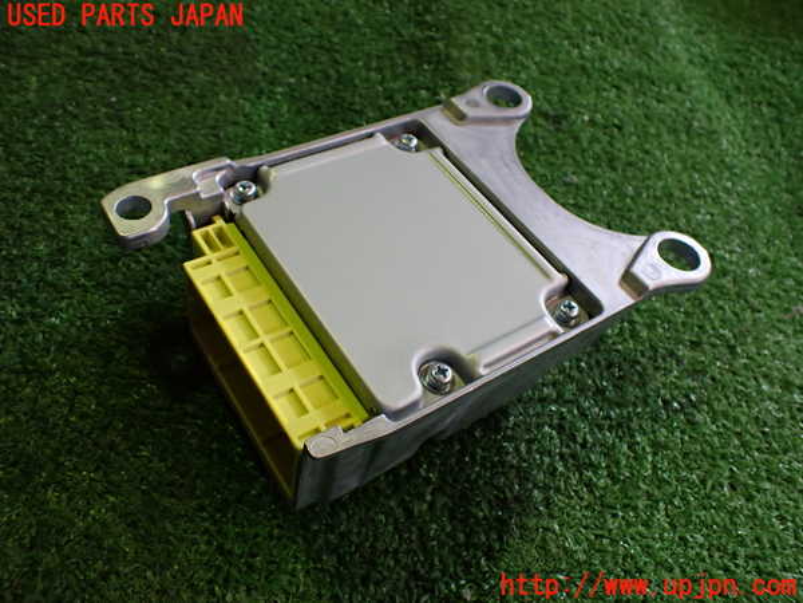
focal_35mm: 30
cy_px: 302
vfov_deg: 46.8
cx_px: 402
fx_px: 696
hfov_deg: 60.0
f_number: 2.3
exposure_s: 1/125
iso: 400
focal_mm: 5.4
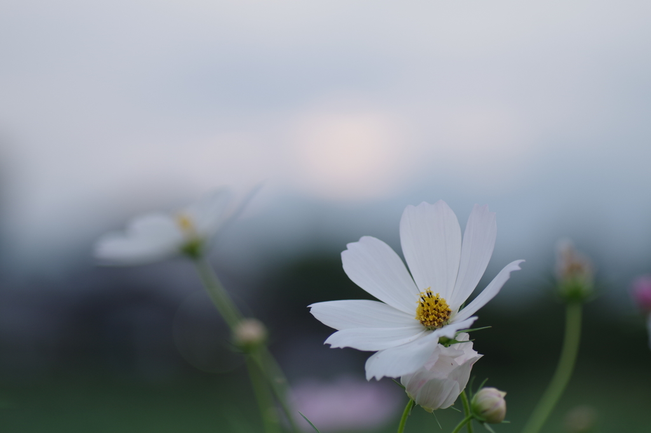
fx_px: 2440
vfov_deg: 10.2
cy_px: 216
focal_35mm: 135
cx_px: 326
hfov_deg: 15.2
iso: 200
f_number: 2.8
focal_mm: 90
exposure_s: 1/80
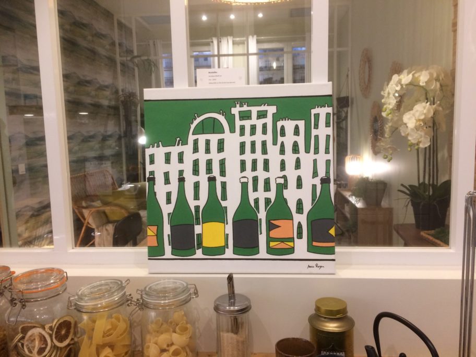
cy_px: 178
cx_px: 238
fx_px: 399
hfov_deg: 61.7
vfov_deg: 48.2
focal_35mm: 29
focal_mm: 4.15
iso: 100
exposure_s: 1/30
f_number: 2.2
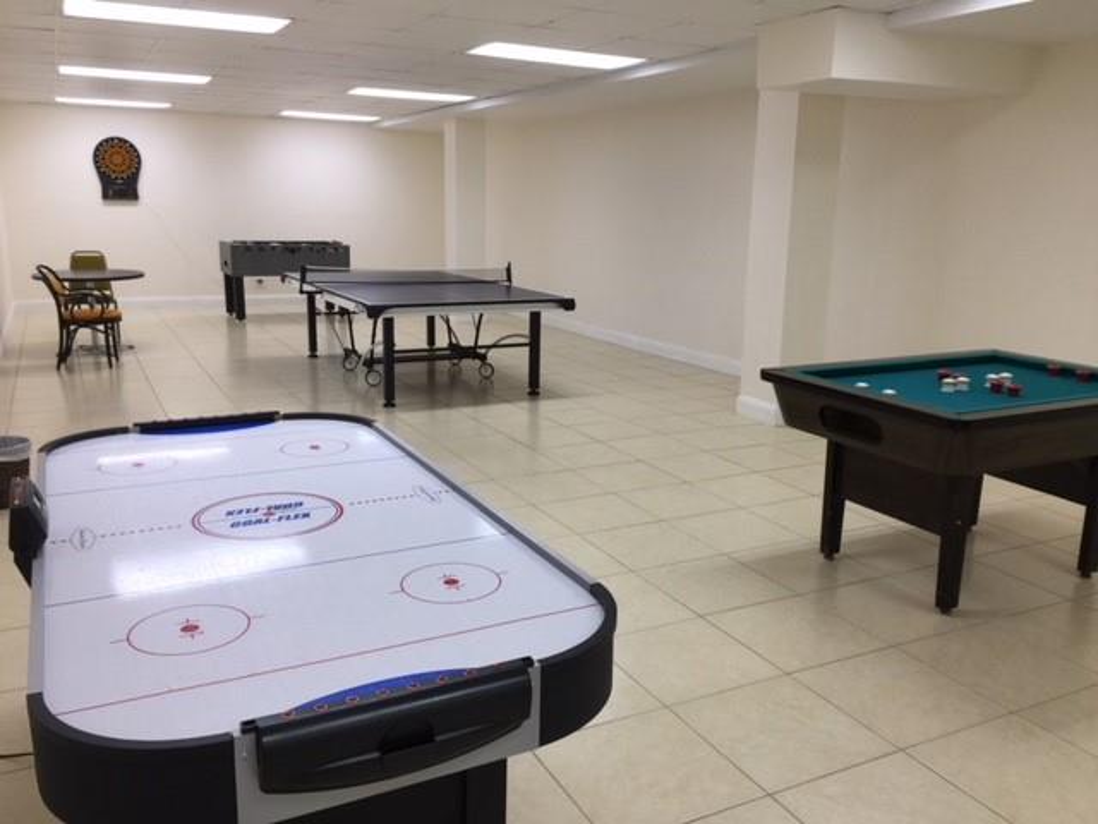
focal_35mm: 29
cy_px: 412
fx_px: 920
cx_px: 549
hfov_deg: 61.7
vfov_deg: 48.2
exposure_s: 1/40
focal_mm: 4.15
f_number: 2.2
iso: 32
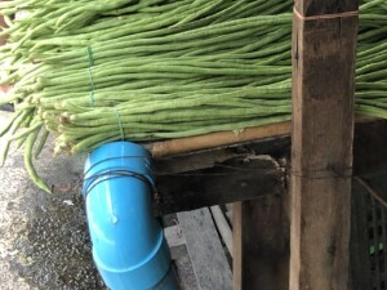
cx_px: 223
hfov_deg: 26.0
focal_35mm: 75
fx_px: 838
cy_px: -64
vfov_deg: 18.5
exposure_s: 1/50
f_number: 1.8
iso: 25
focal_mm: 3.99
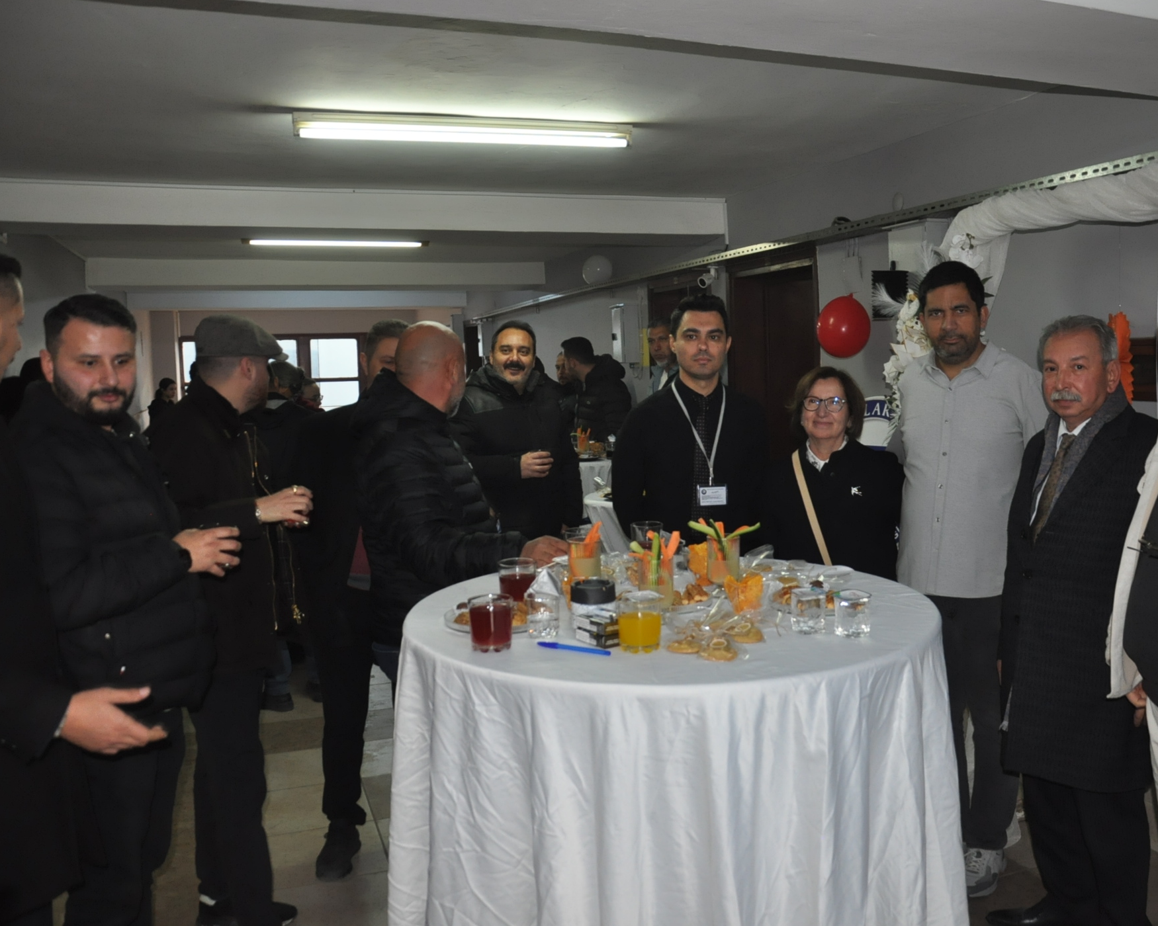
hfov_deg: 56.7
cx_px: 697
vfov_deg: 47.1
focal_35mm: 31
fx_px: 1062
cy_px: 457
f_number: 3.5
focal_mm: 18
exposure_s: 1/60
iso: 800
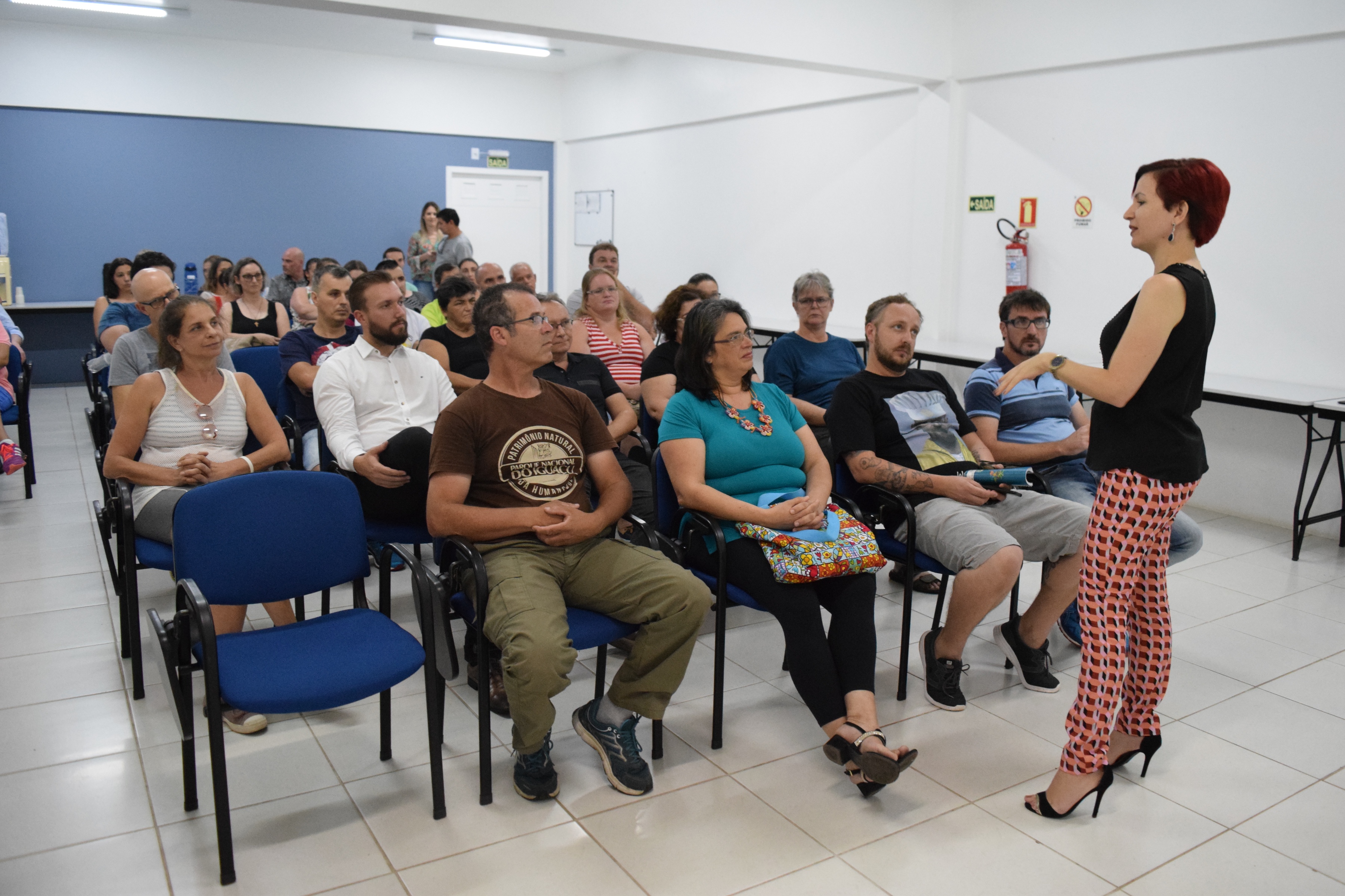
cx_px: 672
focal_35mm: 27
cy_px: 448
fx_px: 1009
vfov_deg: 47.9
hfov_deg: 67.4
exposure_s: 1/160
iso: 3200
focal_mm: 18
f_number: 6.3
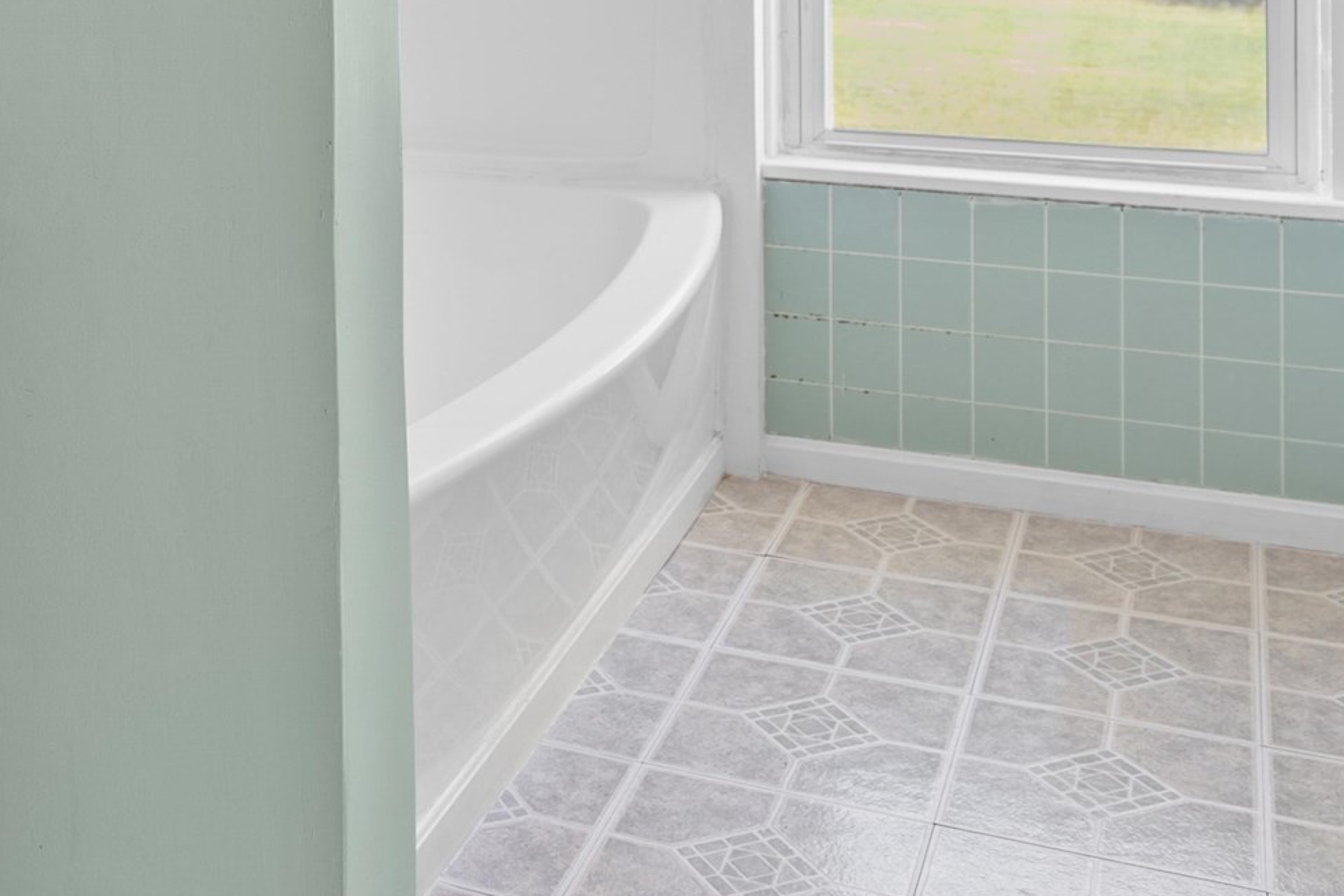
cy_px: -226
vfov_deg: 24.1
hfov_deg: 38.6
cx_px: 331
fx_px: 1866
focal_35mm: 50
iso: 100
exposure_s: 1/2.5
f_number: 4
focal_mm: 16
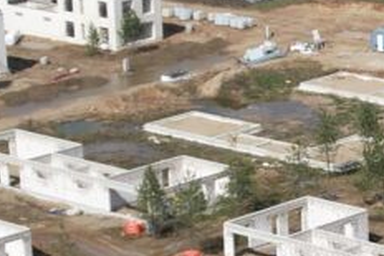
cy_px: 224
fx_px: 1035
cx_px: 217
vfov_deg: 14.0
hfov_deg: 21.0
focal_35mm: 97
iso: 110
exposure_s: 1/2500
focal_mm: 8.38
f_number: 2.8
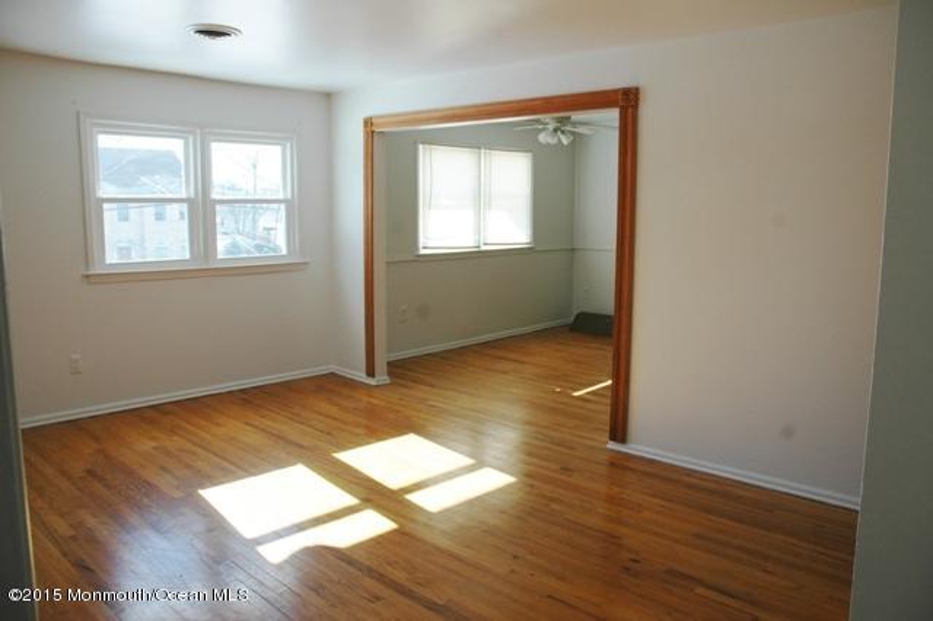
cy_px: 310
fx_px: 699
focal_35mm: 27
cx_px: 466
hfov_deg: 67.4
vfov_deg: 47.9
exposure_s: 1/125
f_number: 5.6
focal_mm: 18
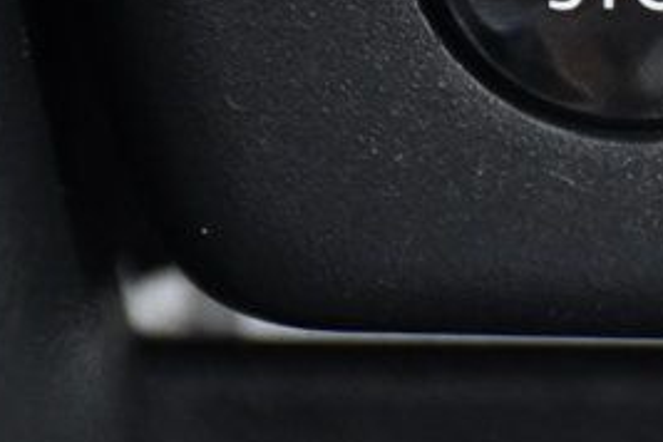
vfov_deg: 2.3
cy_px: -84
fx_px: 11086
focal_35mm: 602
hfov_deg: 3.4
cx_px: 680
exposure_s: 1/13
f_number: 5.6
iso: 2500
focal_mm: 105
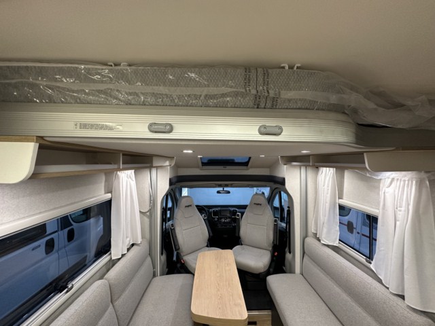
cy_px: 163
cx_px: 218
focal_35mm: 14
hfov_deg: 102.1
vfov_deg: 85.7
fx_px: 176
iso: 250
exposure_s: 1/50
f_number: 2.2
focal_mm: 2.22
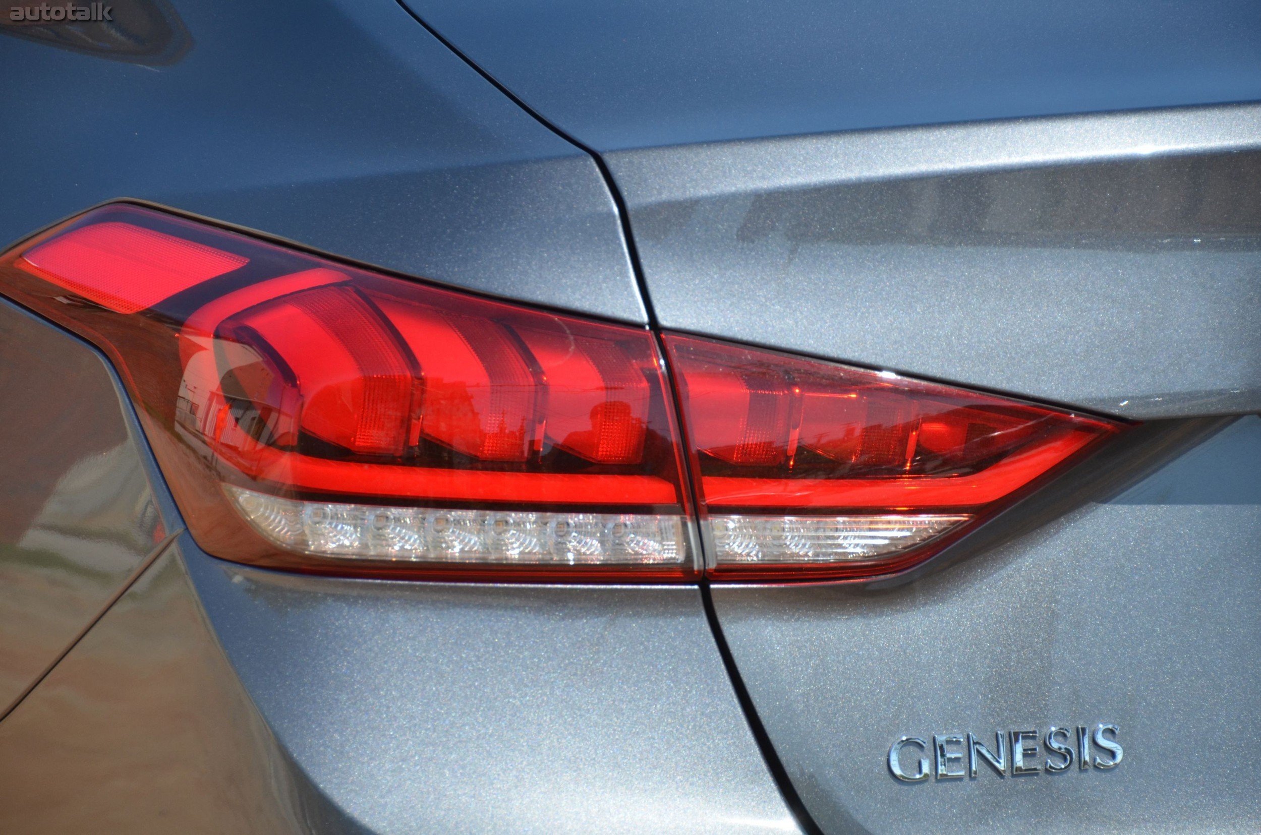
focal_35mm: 195
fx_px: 6816
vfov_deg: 7.0
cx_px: 630
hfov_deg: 10.6
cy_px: 418
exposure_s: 1/1250
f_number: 5.6
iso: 400
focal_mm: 130
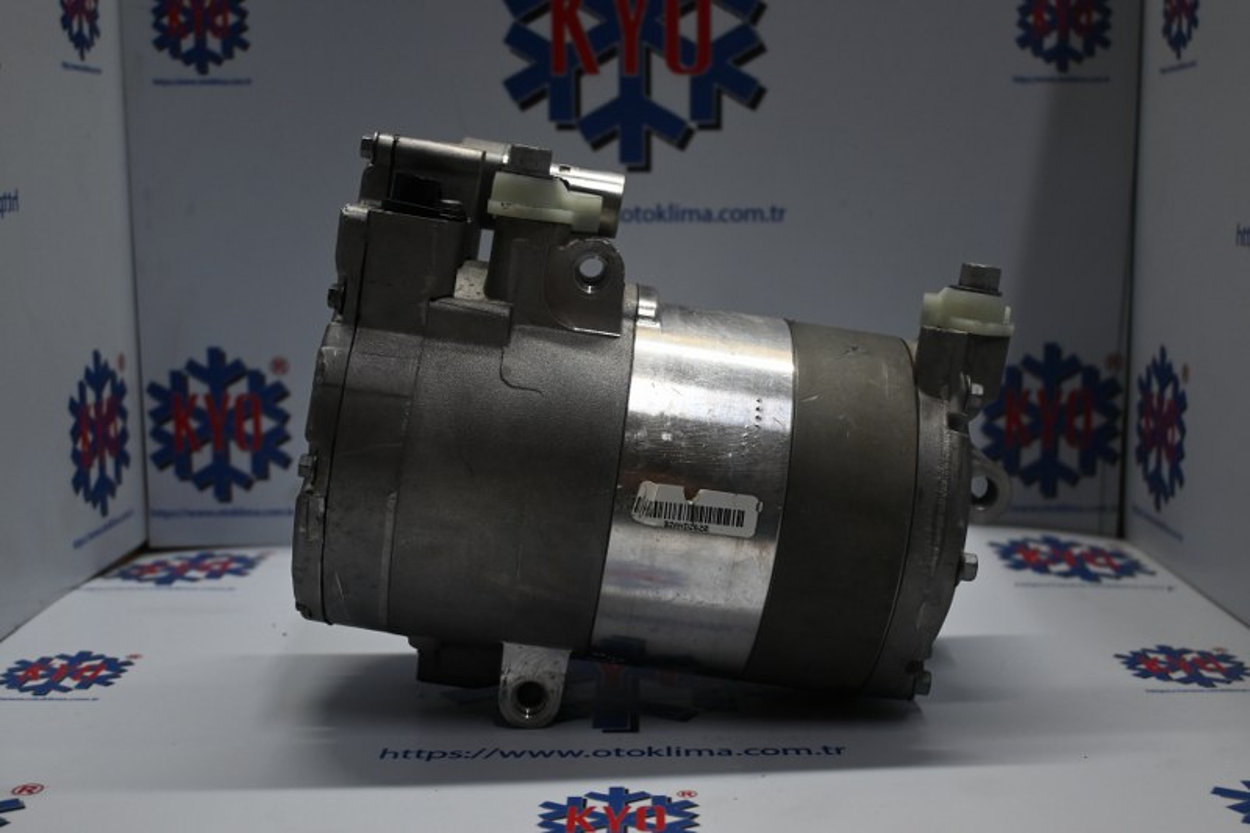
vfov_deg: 31.9
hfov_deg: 46.4
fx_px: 1458
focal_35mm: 42
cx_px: 625
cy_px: 416
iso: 500
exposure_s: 1/125
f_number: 4.5
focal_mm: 28
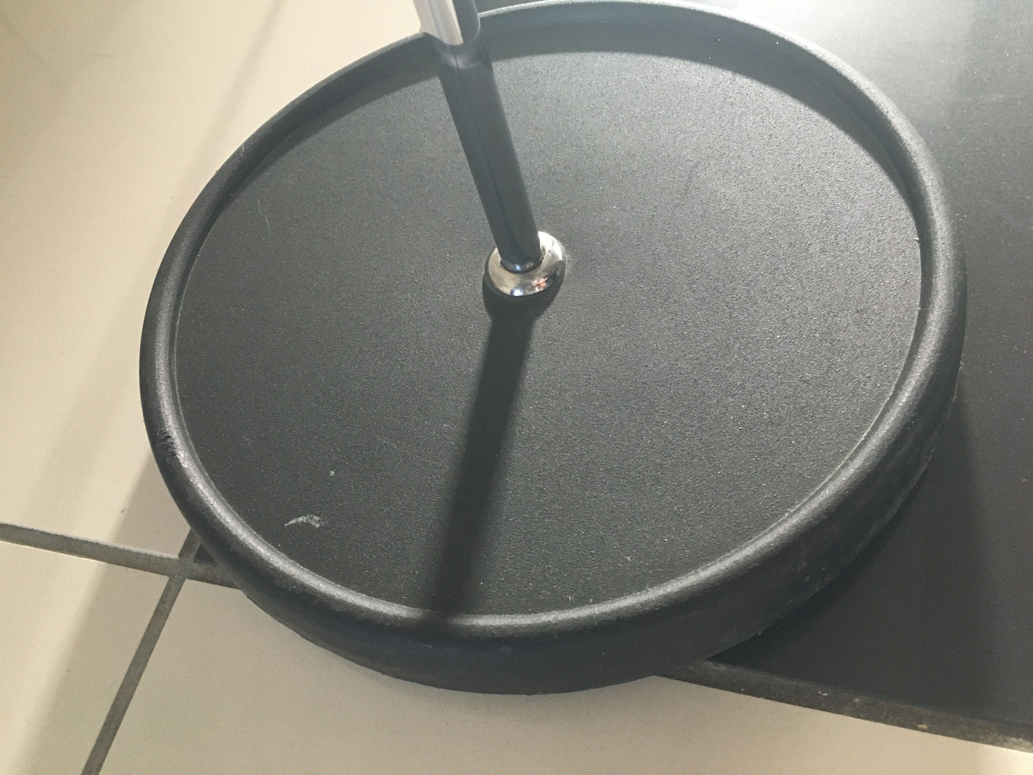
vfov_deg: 48.2
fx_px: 865
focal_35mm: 29
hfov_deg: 61.7
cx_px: 516
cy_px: 388
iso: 200
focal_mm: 4.15
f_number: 2.2
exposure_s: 1/25
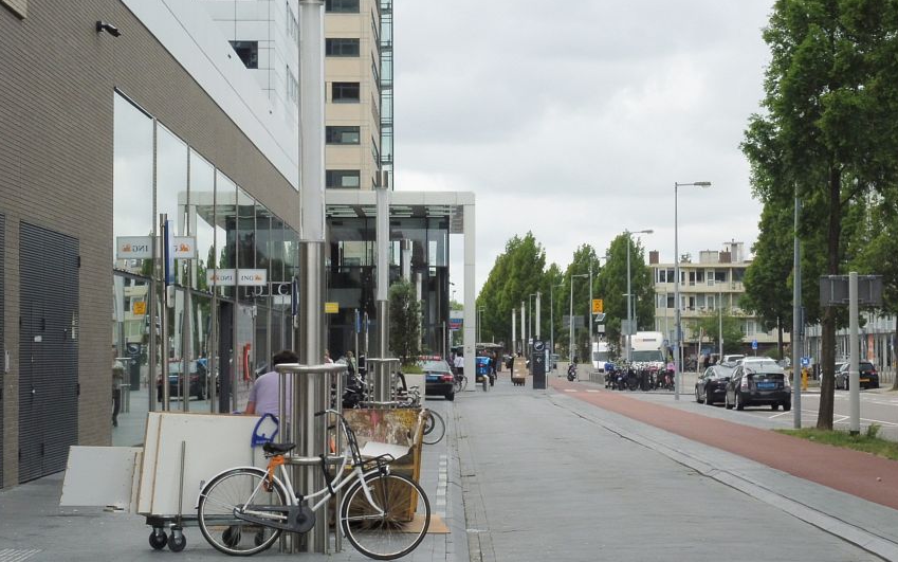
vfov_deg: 13.0
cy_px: 215
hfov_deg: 20.6
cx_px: 537
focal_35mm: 101
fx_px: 2472
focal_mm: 14.2
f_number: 6.3
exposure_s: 1/250
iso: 100
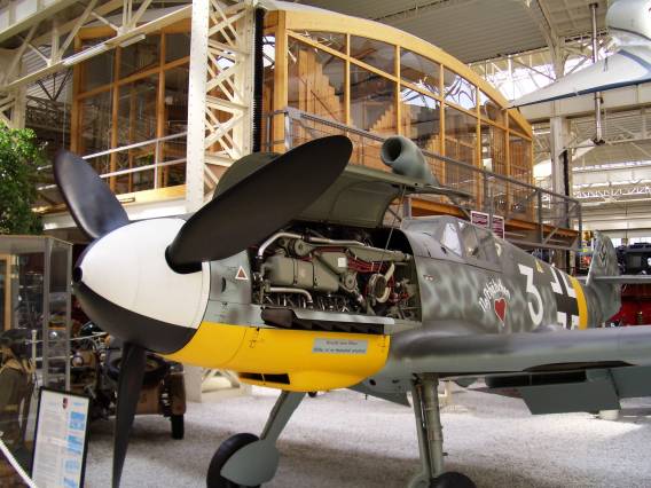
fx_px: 658
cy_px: 244
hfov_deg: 52.6
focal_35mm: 35
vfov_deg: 40.7
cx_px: 326
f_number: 2.6
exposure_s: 1/125
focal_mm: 5.8
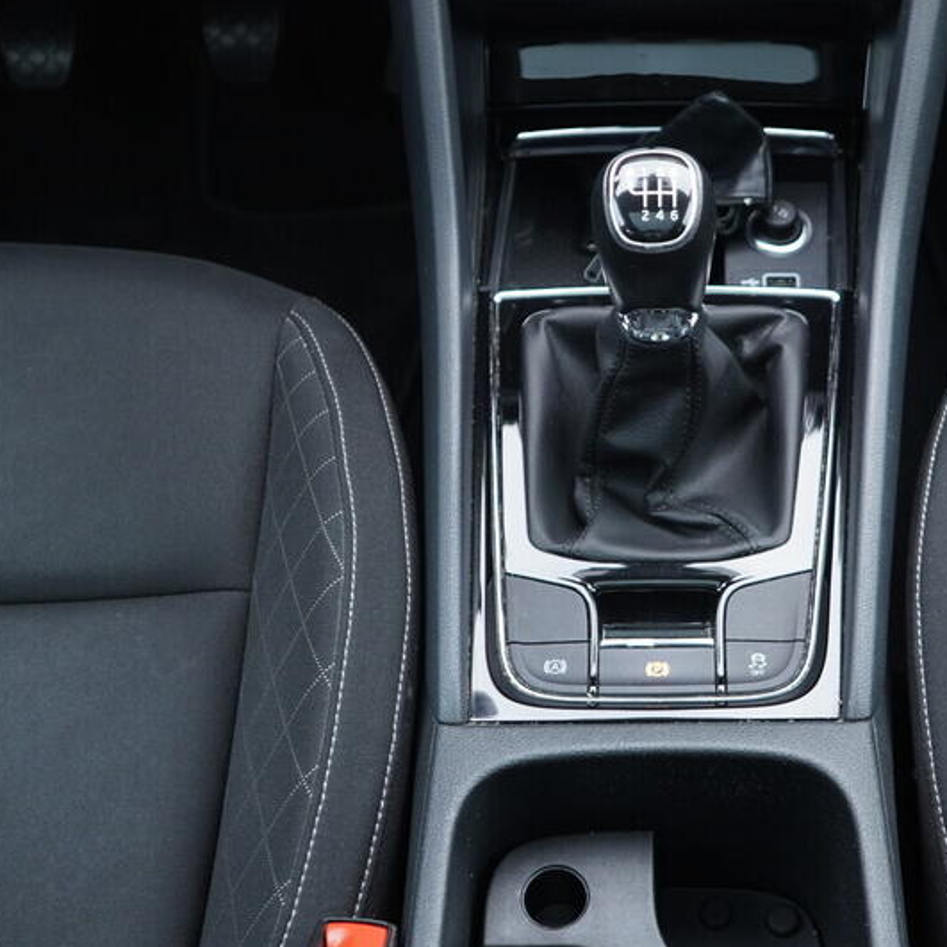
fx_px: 1826
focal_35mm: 59
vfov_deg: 29.0
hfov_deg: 28.8
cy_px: 349
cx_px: 672
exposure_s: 1/40
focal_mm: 24
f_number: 2.8
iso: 400
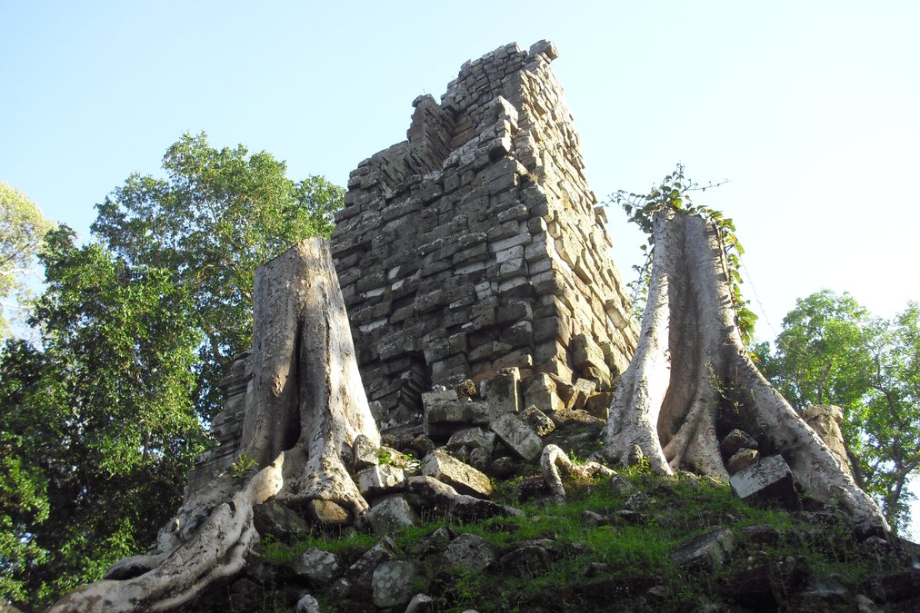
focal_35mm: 40
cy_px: 294
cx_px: 460
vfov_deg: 33.4
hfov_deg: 48.5
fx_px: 1022
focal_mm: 6.2
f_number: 2.8
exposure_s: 1/320
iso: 100
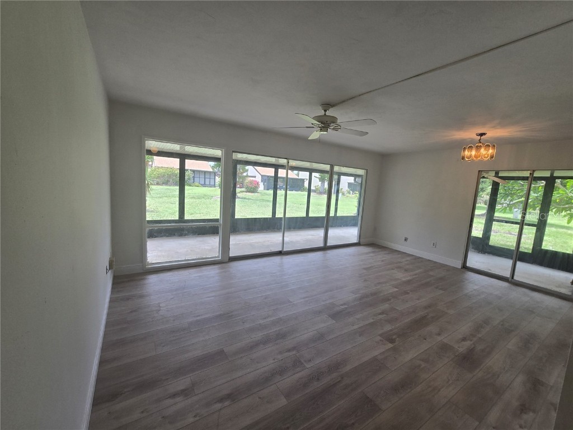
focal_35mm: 13
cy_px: 215
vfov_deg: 89.9
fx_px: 215
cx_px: 286
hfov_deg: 106.2
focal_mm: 2.2
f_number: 2.2
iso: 50
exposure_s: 1/122
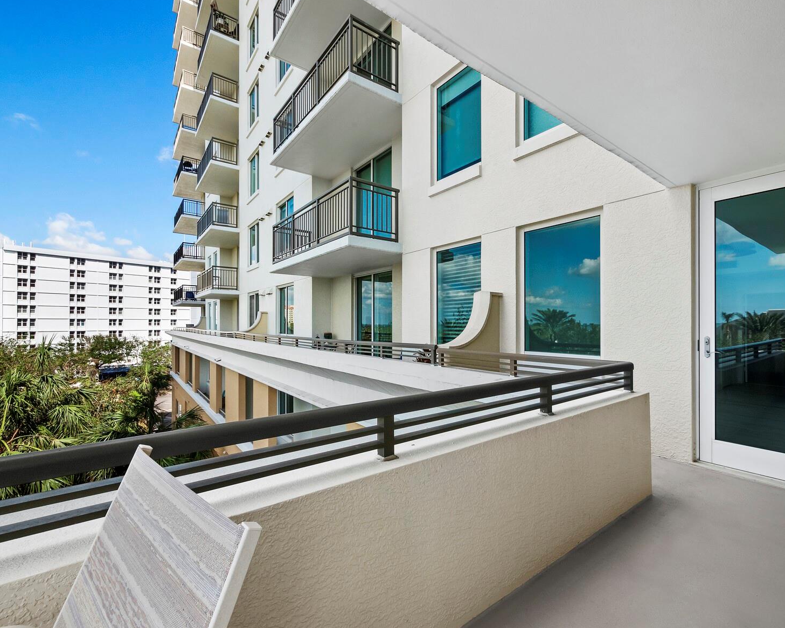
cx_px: 412
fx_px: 348
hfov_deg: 96.7
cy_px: 307
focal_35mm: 15
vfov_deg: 84.0
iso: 400
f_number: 11
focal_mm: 7
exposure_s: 1/50
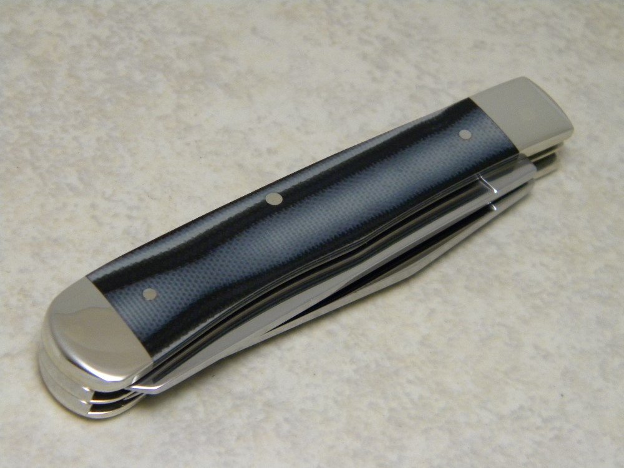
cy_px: 234
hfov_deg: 18.7
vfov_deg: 14.1
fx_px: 1893
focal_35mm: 105
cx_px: 312
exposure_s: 1/14.3
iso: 400
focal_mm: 19
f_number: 4.7
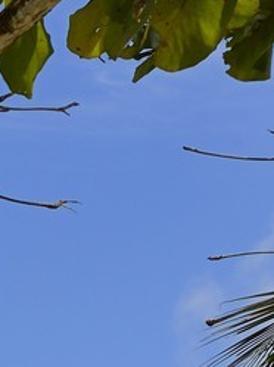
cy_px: 988
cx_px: -342
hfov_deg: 6.1
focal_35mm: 235
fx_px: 2487
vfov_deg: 7.6
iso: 200
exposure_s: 1/250
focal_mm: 38
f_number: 14
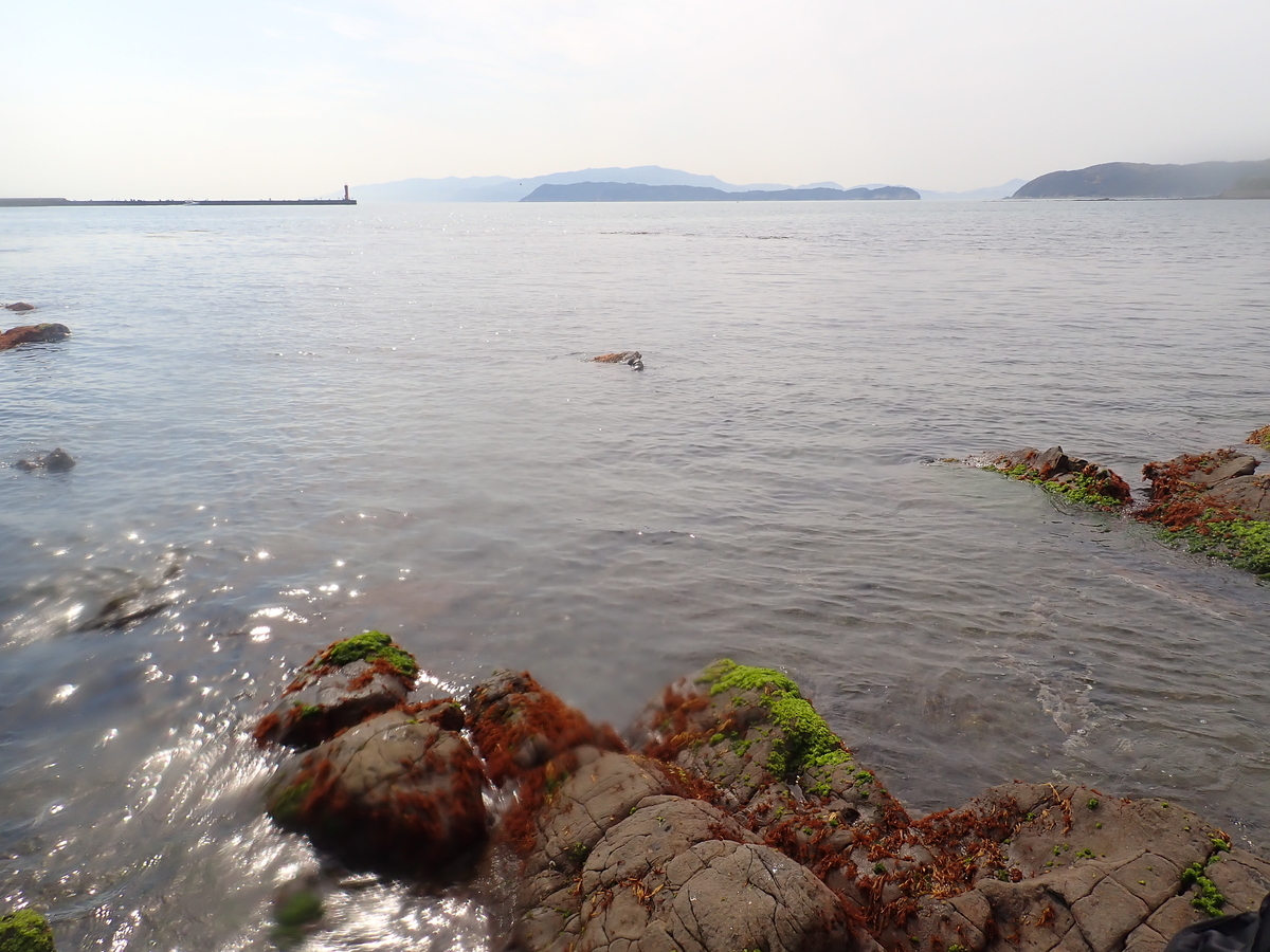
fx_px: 917
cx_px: 635
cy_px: 476
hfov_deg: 69.4
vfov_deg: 54.9
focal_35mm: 25
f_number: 8
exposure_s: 1/200
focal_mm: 4.5
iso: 100
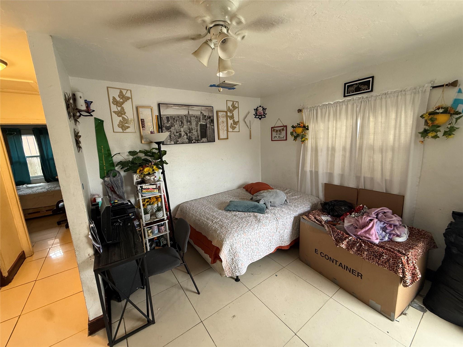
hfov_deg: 102.1
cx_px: 232
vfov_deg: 85.7
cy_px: 174
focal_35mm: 14
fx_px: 187
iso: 200
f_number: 2.2
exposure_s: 1/60
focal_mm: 2.22
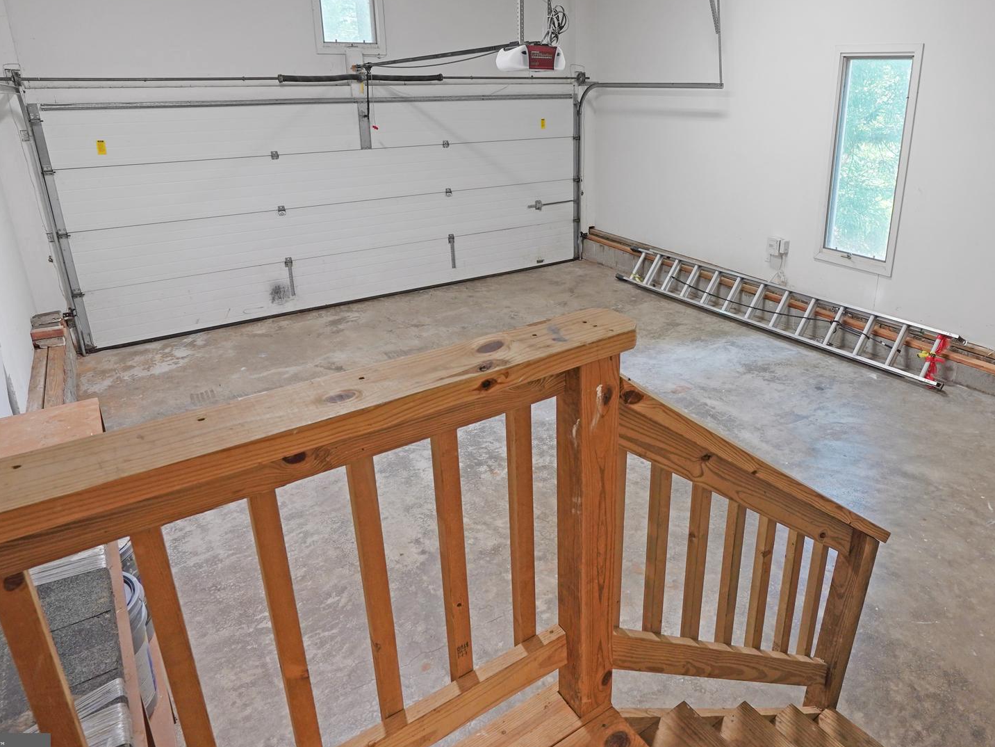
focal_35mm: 22
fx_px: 632
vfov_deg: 60.7
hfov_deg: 75.3
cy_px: 309
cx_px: 608
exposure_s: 1/10
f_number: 8
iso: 800
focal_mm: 16
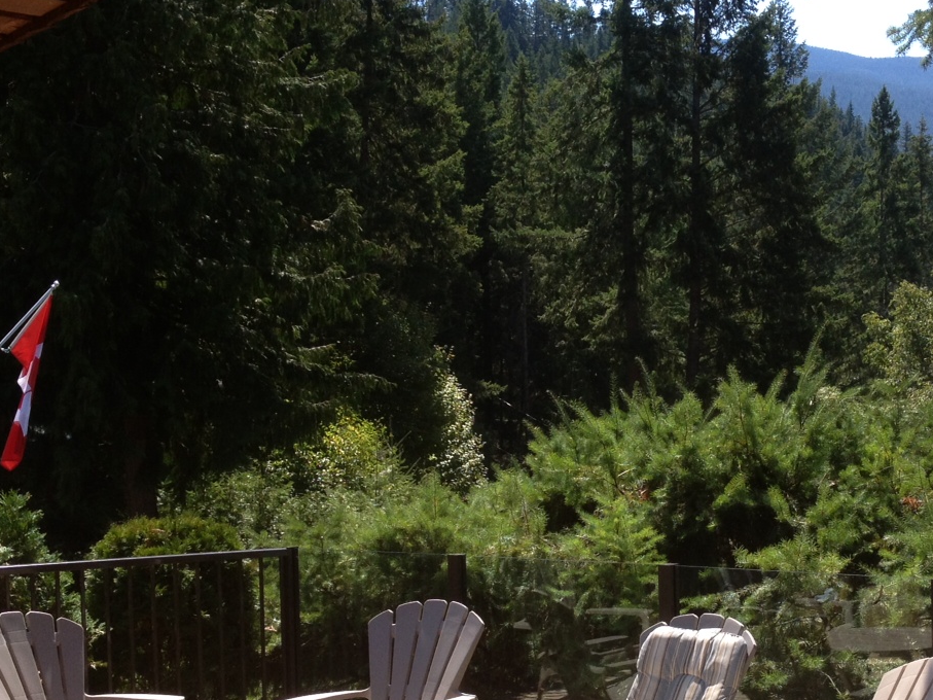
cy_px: 478
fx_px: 1698
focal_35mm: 63
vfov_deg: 23.2
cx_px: 590
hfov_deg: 30.6
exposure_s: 1/849
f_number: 2.4
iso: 50
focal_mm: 4.28
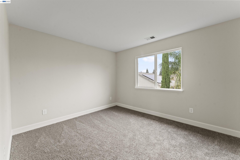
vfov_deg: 81.2
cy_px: 80
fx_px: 93
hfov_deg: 104.3
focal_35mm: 14
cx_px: 120
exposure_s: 1
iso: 2000
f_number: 9
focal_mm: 14
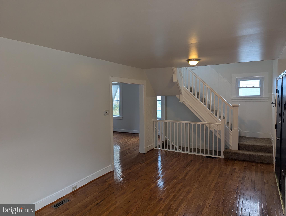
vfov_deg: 56.9
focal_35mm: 24
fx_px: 199
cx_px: 143
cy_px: 108
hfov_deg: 71.5
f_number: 1.85
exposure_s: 1/120
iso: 93
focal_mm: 6.81
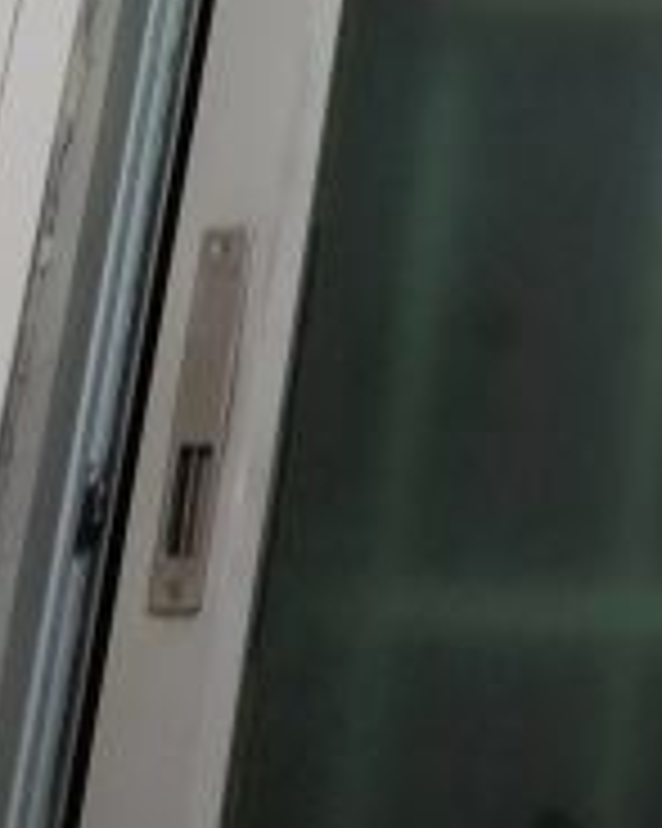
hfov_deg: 13.4
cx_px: 1243
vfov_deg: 18.1
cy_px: -90
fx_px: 2500
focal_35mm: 102
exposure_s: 1/20
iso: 400
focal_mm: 3.94
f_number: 1.9
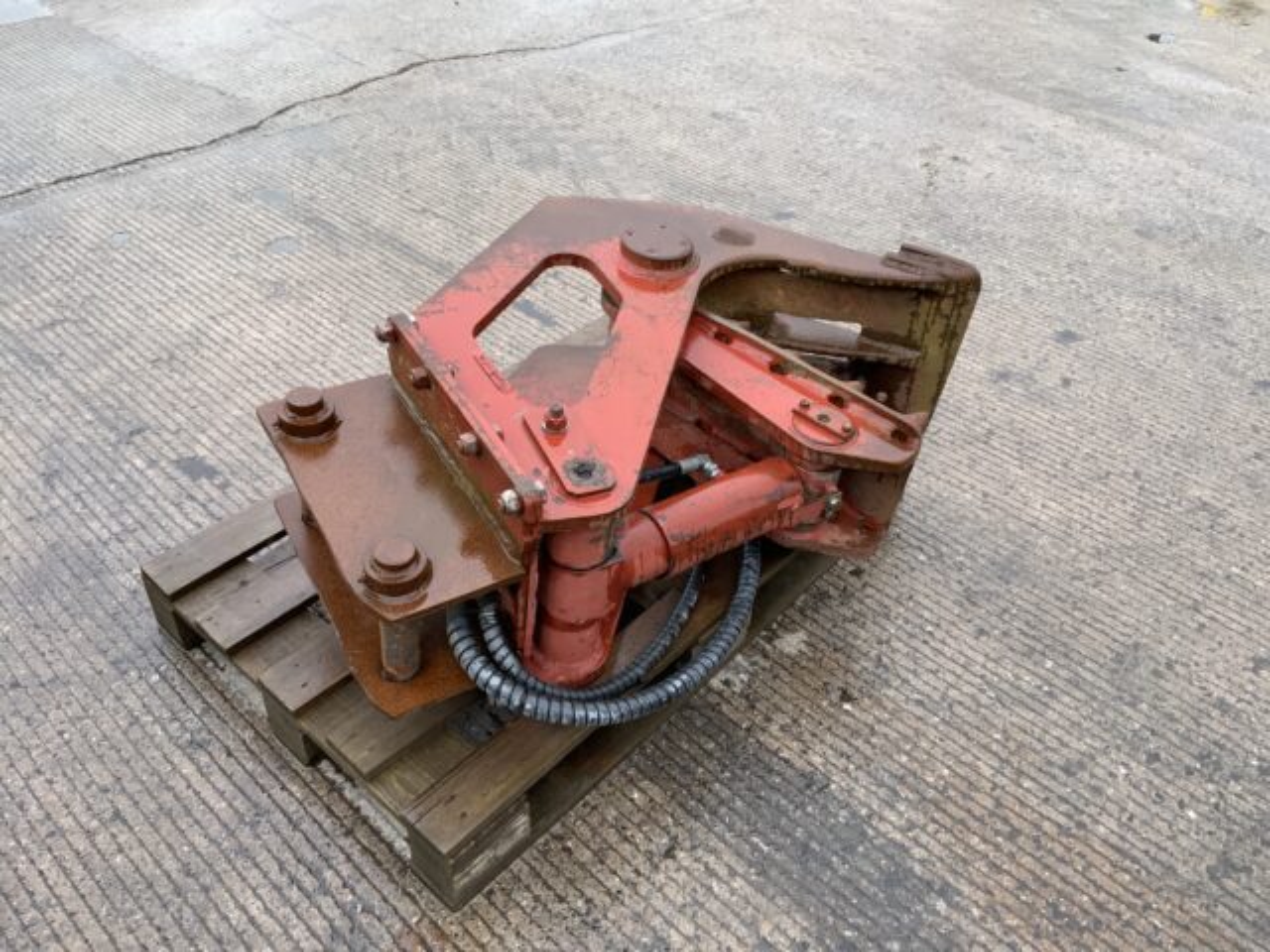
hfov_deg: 61.7
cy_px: 476
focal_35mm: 29
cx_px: 635
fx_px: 1064
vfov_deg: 48.2
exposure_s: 1/419
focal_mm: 3
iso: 16
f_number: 1.8
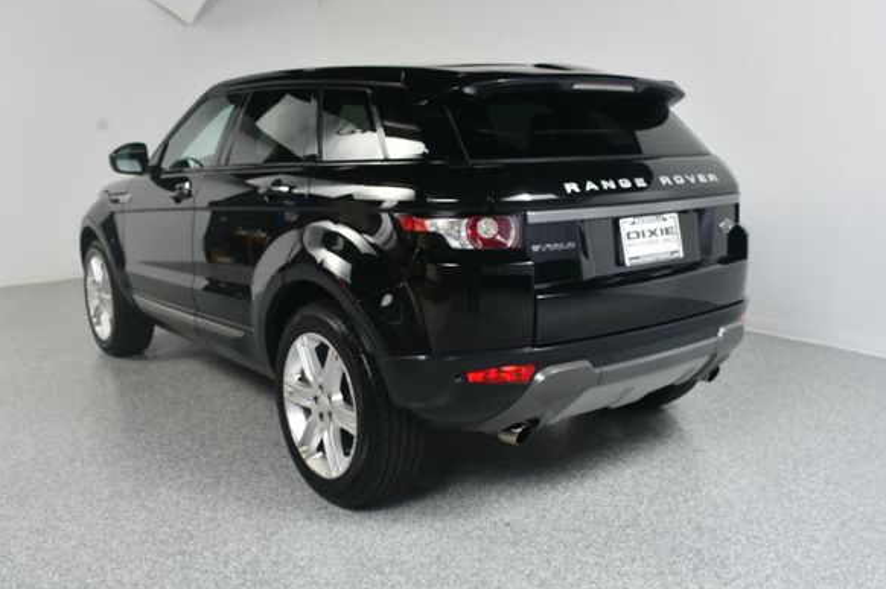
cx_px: 437
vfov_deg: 39.9
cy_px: 271
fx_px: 811
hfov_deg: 57.3
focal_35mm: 33
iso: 100
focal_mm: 20
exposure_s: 1/160
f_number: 9
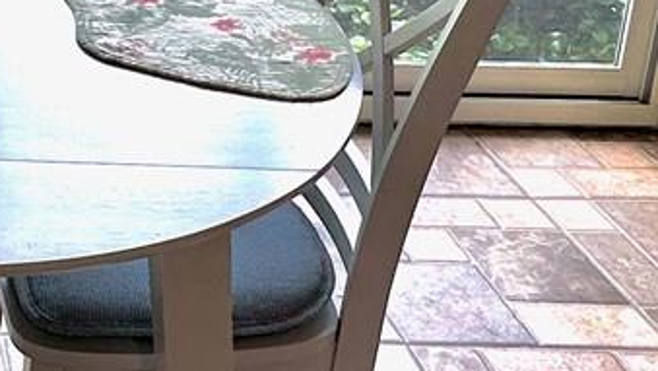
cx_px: -179
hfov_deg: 25.6
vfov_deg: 15.4
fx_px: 1257
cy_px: -192
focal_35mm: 72
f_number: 2.2
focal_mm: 2.22
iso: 40
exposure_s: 1/125
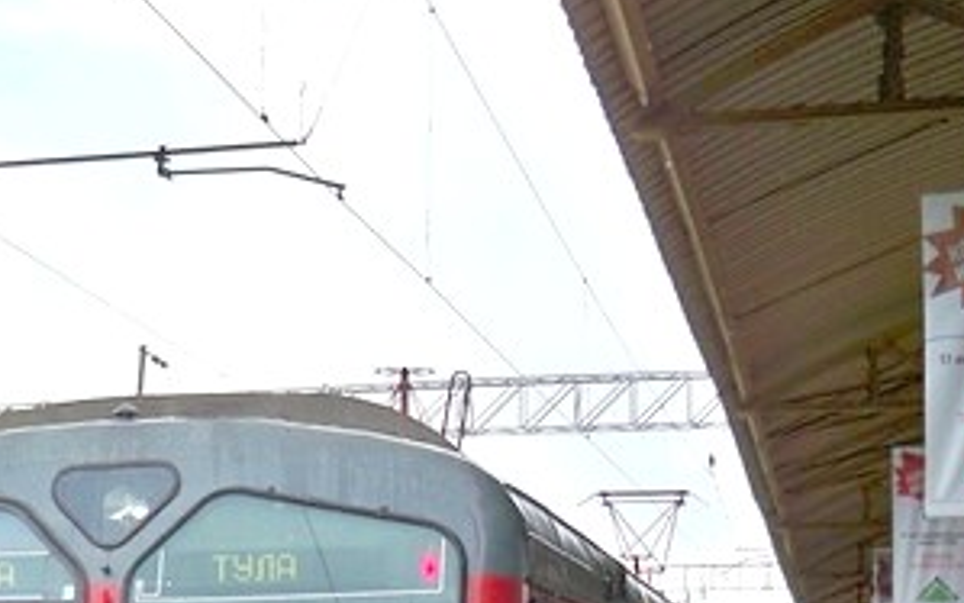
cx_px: 232
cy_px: 669
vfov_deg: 14.7
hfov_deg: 23.5
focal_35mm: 87
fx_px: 2286
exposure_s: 1/200
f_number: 3.1
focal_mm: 6.3
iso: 125
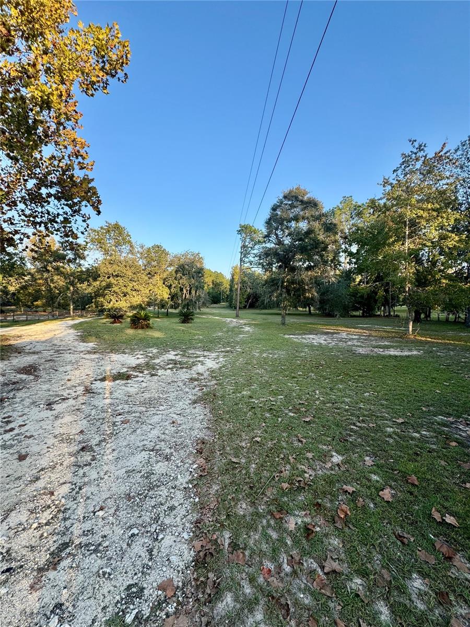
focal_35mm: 14
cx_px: 235
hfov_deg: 85.7
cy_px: 314
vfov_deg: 102.1
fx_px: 253
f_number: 2.2
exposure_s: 1/473
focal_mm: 2.22
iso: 40
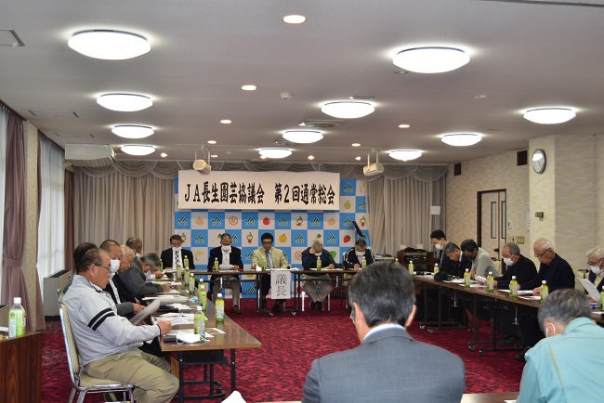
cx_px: 302
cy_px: 202
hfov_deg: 38.9
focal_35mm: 51
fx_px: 856
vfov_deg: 26.5
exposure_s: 1/80
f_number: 4.5
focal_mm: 34
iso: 400
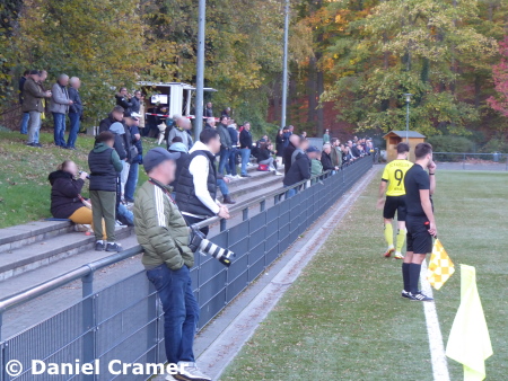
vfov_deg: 12.9
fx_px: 1689
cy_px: 190
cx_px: 254
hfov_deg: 17.1
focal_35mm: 115
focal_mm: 20.6
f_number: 5.1
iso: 400
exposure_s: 1/25
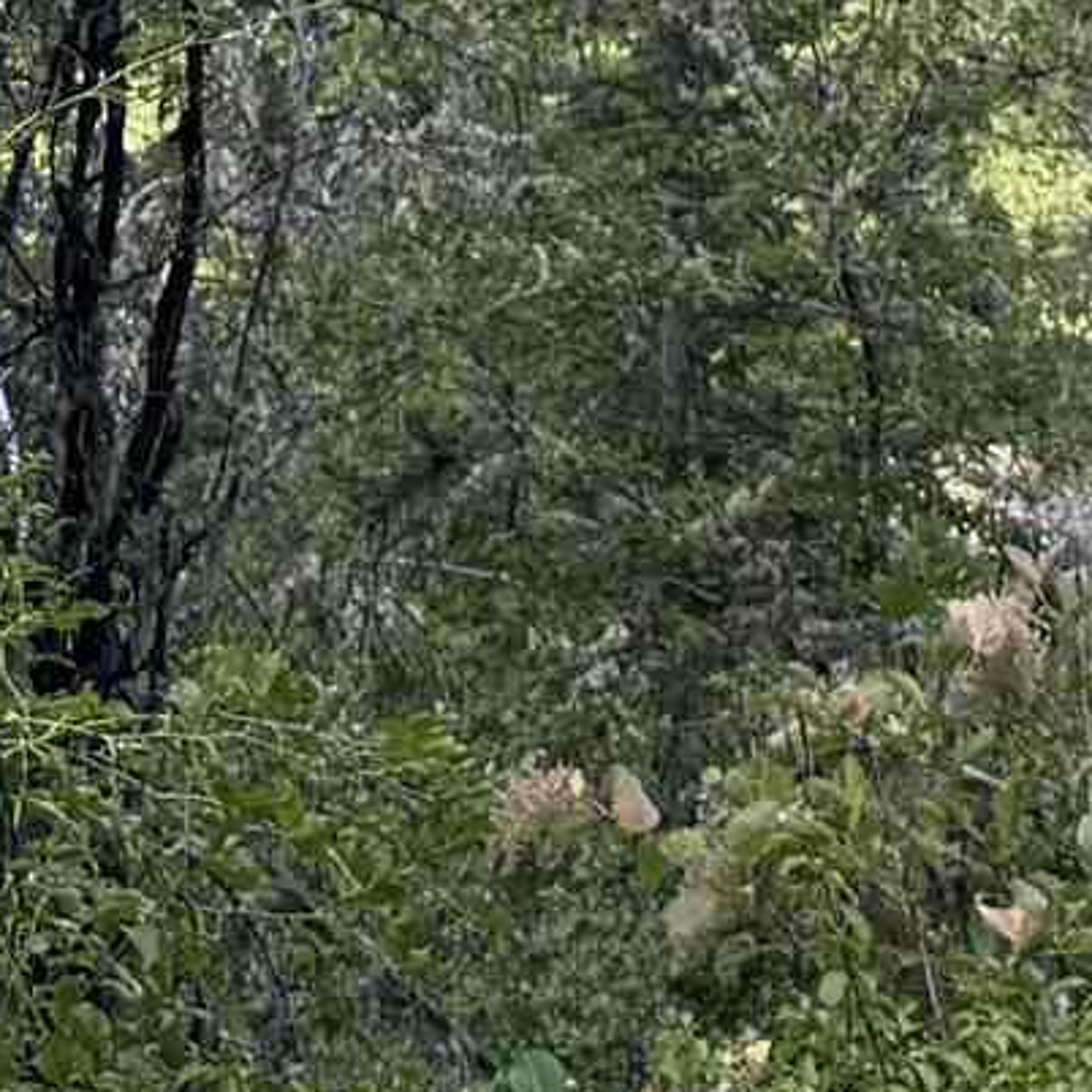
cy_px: -1567
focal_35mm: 162
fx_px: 5782
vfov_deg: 9.5
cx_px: 272
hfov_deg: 10.8
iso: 100
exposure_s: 1/1211
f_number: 1.78
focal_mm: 6.76
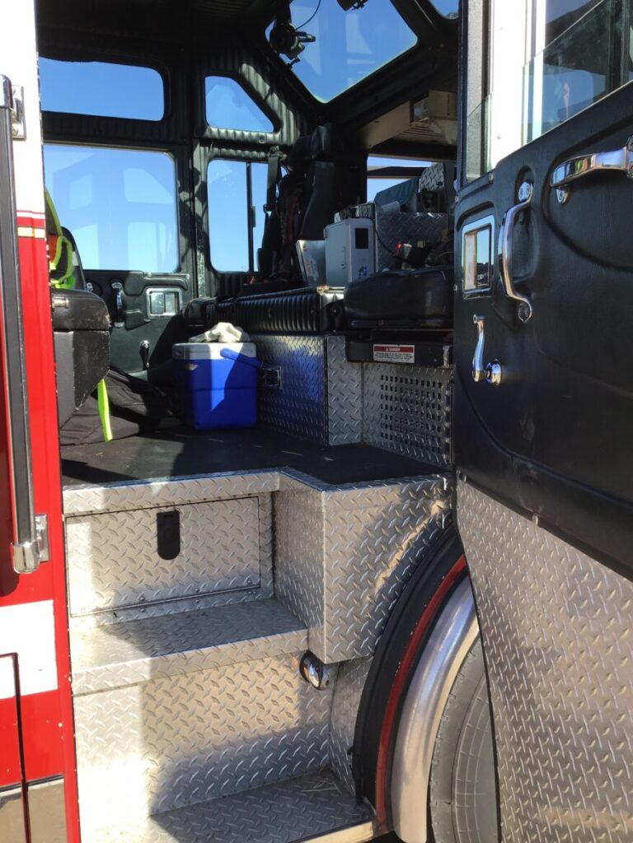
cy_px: 422
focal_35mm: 31
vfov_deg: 58.4
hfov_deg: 45.4
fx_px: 756
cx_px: 316
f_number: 2.4
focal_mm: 3.3
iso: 25
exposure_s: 1/529
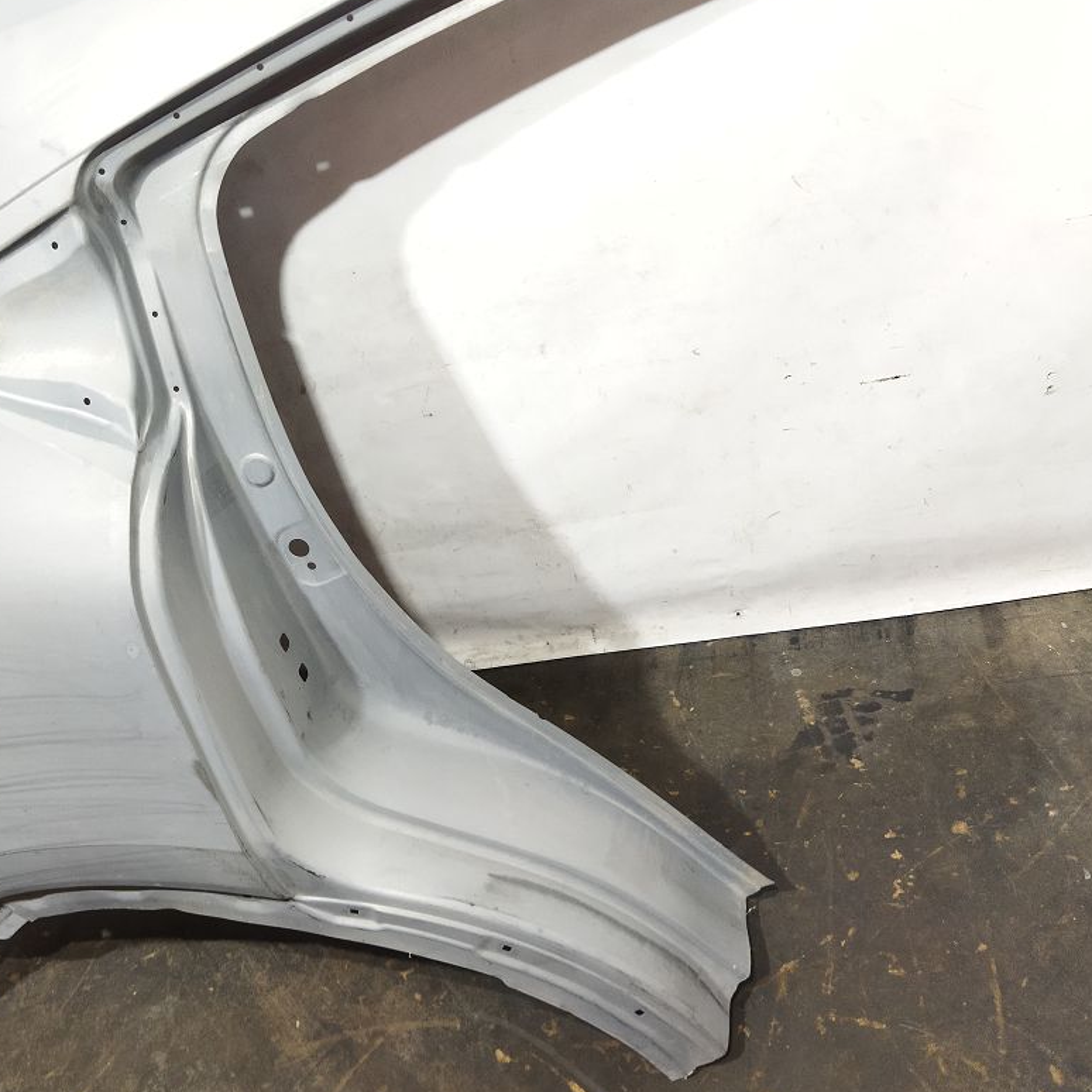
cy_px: 501
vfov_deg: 44.9
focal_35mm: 37
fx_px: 1321
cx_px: 284
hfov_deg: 43.6
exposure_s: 1/50
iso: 381
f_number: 1.79
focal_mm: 4.71
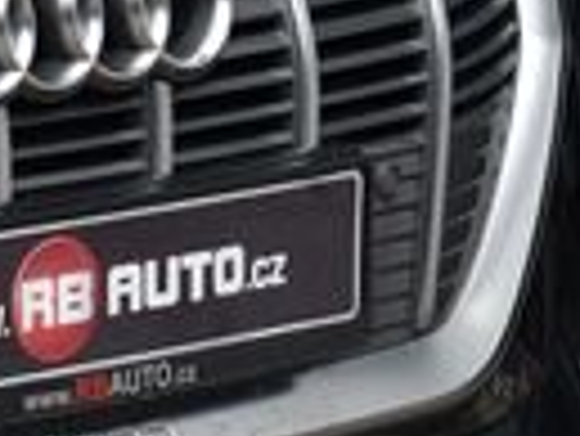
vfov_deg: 3.7
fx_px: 6658
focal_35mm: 397
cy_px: -81
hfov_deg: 4.6
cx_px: -1542
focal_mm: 52
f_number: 5.6
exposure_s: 1/125
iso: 500
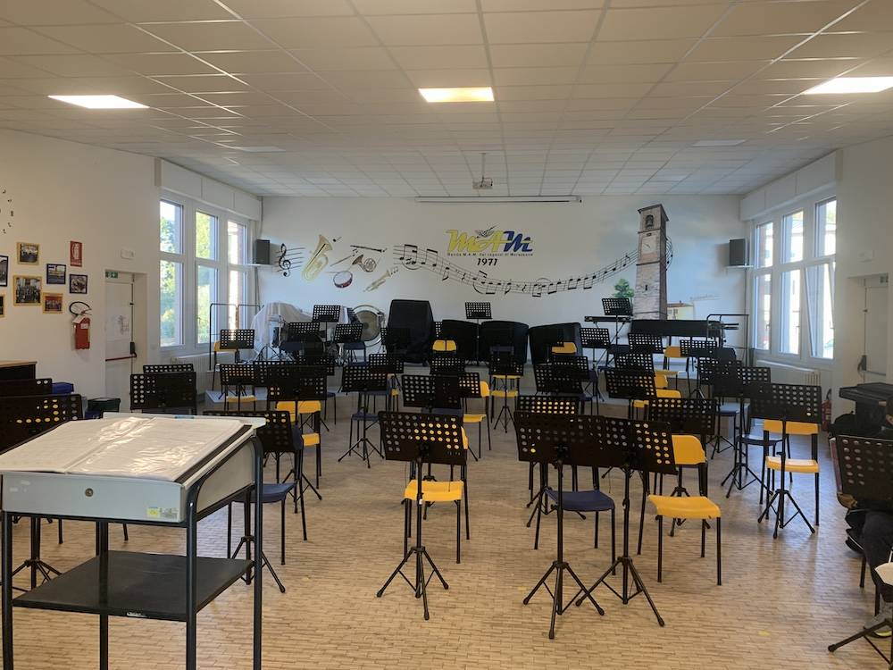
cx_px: 446
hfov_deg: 67.3
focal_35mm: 26
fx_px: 671
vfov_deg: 53.1
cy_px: 335
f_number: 1.8
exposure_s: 1/61
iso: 100
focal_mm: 4.25
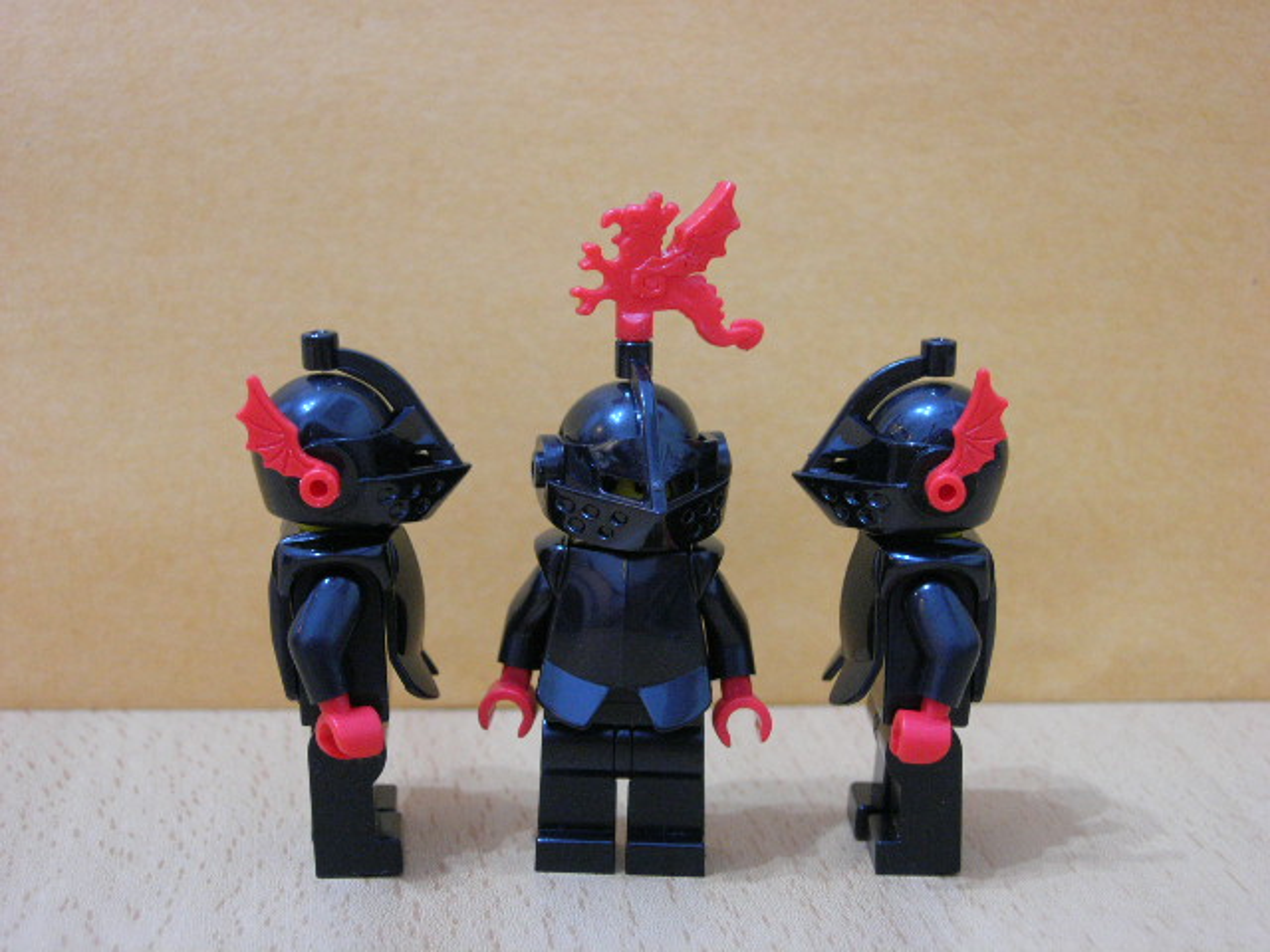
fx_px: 2238
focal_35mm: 61
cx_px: 635
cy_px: 476
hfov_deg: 31.7
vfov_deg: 24.0
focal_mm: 12.7
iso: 184
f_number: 3.5
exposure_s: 1/3.6
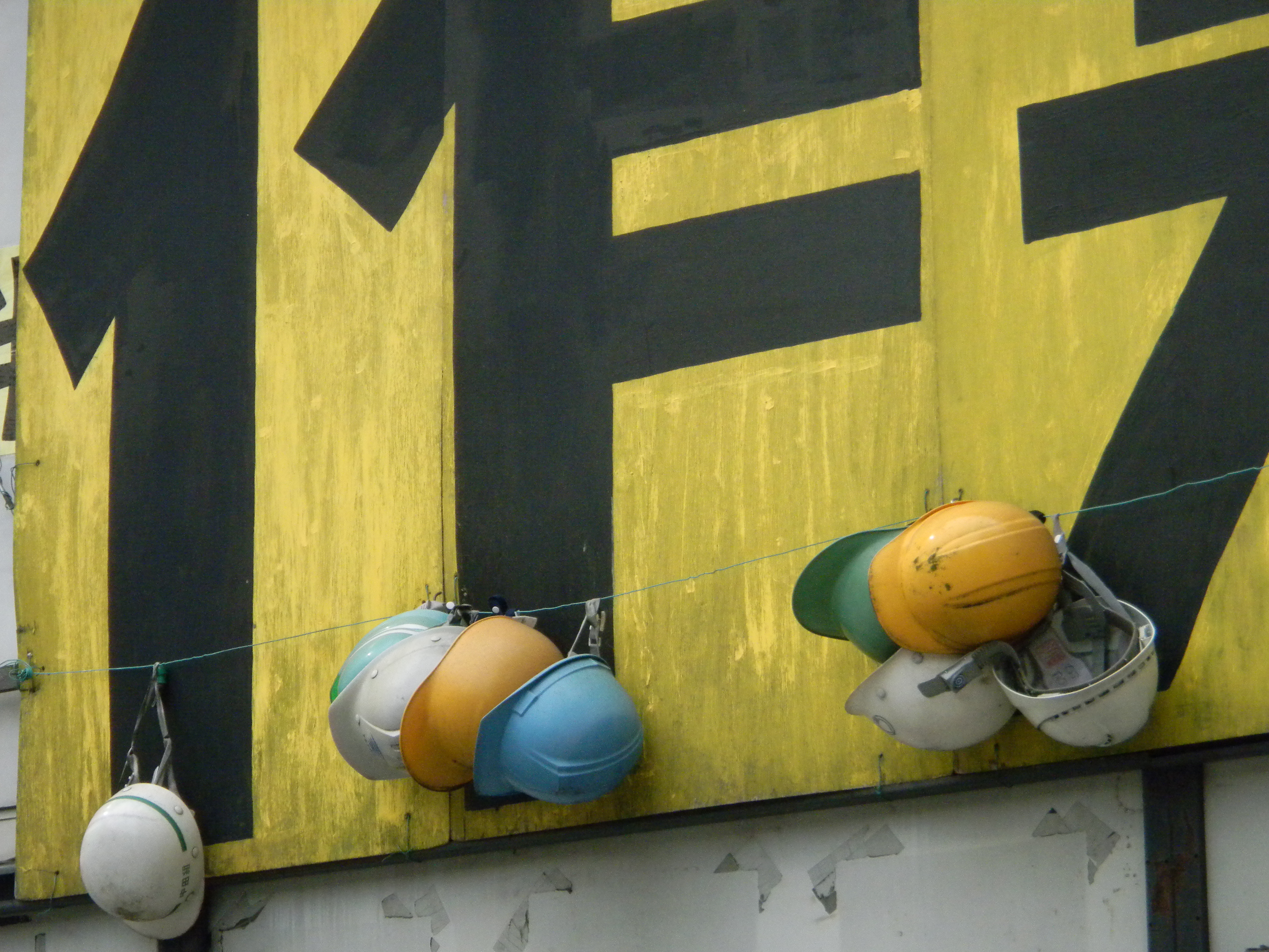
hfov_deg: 14.1
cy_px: 476
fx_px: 5132
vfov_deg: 10.6
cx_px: 634
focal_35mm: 140
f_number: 5.8
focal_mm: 25
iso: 400
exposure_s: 1/290
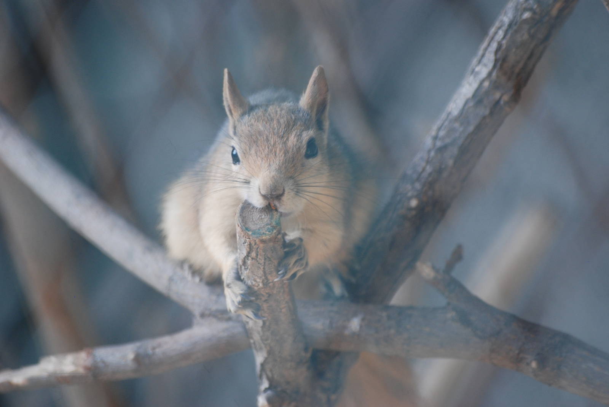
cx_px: 304
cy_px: 204
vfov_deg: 3.4
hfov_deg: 5.1
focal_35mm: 405
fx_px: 6859
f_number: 5.6
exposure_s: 1/160
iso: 400
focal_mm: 270
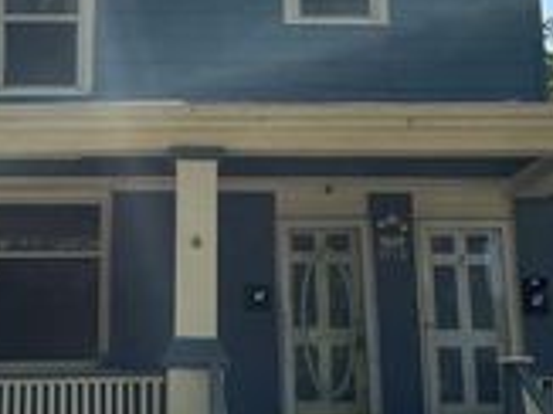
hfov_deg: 24.3
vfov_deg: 18.3
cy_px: 104
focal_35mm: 80
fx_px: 1277
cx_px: 170
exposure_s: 1/3731
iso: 32
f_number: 1.6
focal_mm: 4.2
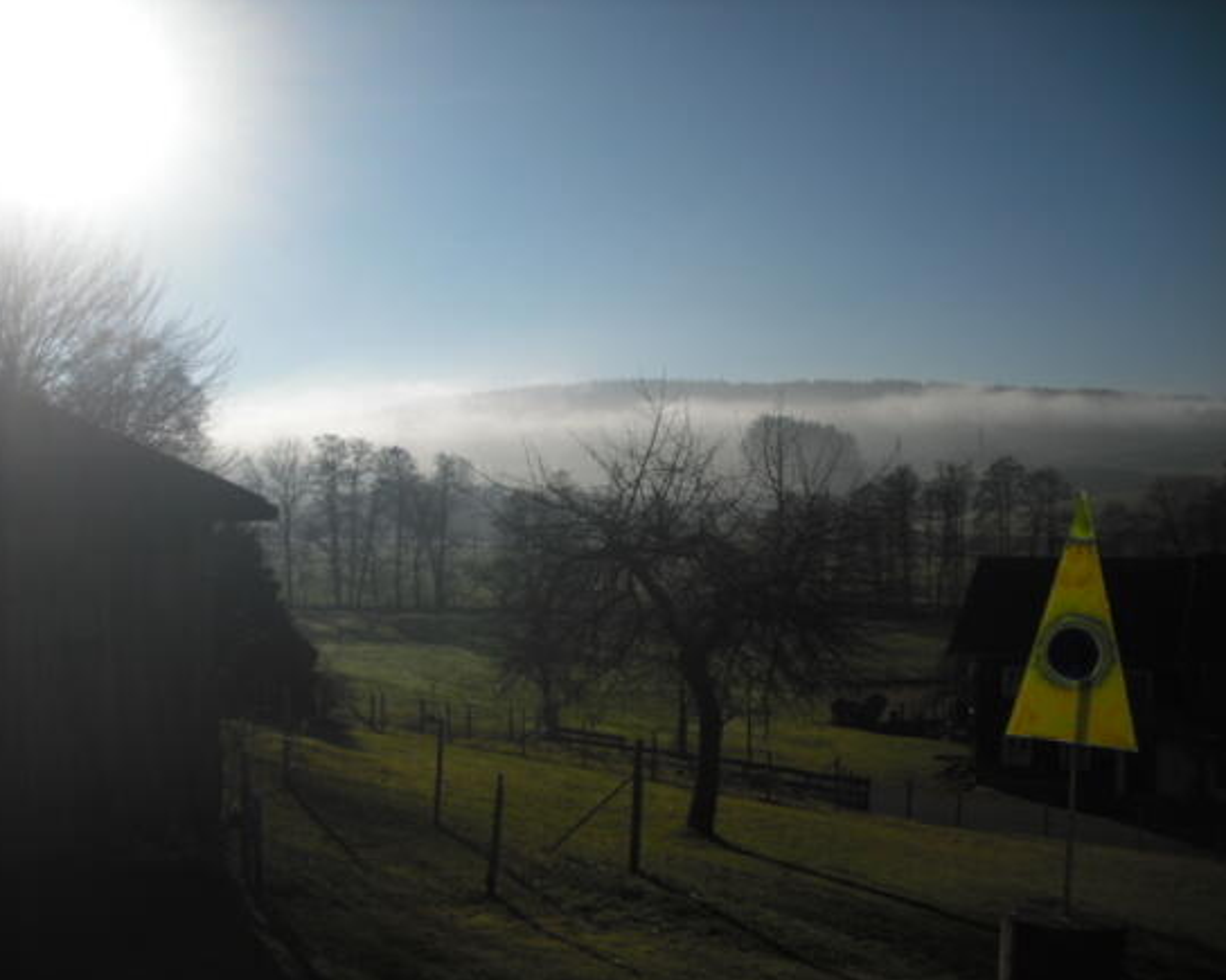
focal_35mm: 40
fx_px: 1451
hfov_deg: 45.8
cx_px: 610
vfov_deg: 37.3
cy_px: 491
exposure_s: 1/800
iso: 64
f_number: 5.6
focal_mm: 6.2
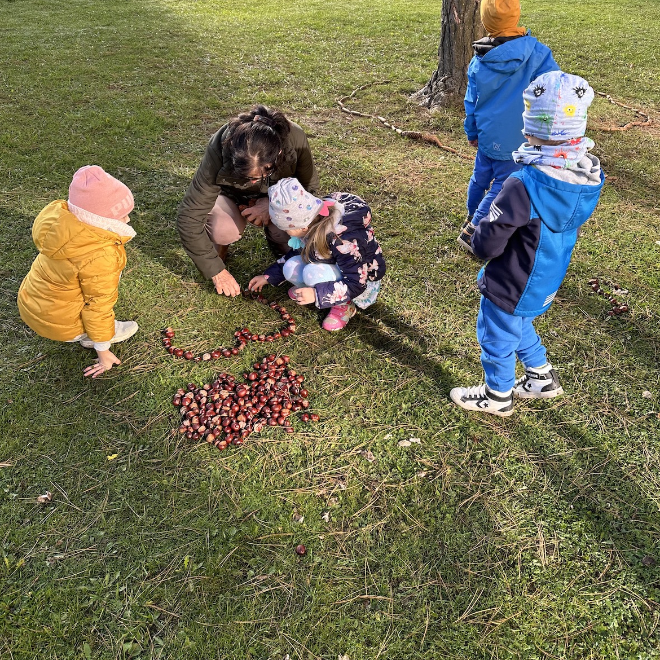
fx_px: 626
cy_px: 256
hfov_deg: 55.6
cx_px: 337
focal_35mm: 29
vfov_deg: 55.1
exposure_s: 1/564
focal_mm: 6.86
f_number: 1.78
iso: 80
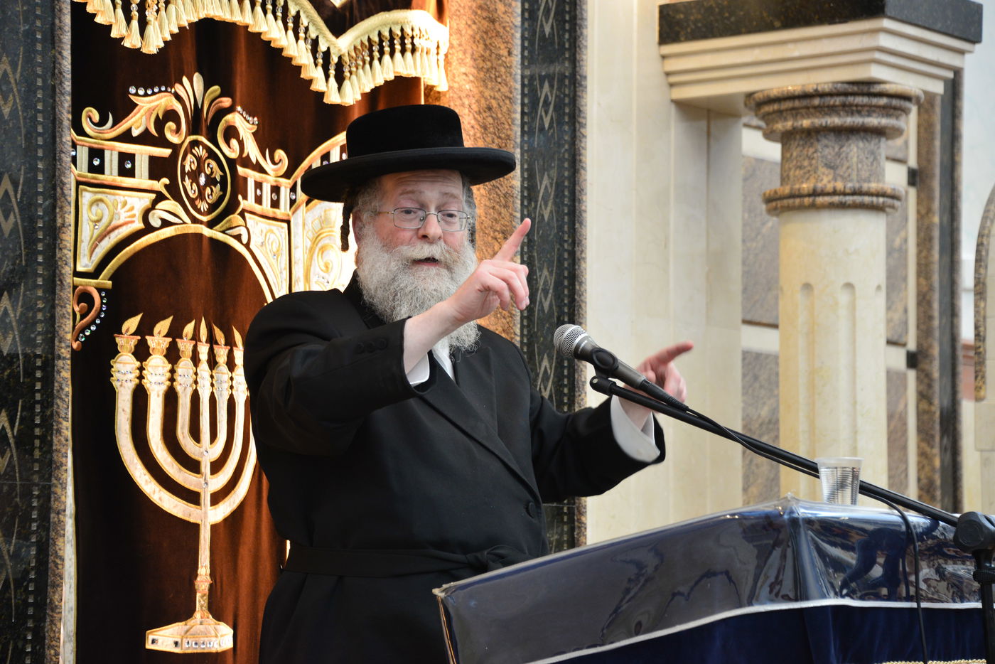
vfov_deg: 11.2
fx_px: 3372
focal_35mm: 122
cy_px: 332
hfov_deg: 16.8
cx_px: 498
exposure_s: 1/100
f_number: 5.6
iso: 1250
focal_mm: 122
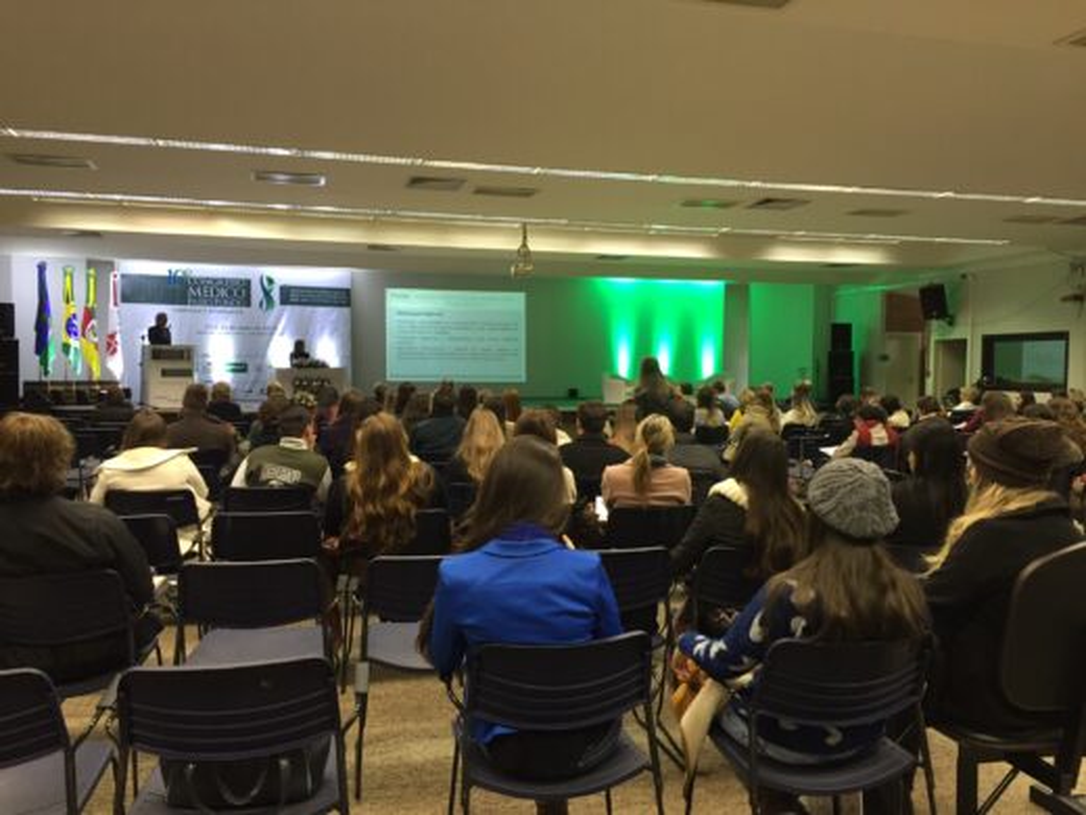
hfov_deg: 61.7
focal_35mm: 29
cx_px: 543
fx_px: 910
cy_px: 408
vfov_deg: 48.2
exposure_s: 1/30
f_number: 2.2
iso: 100
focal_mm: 4.15
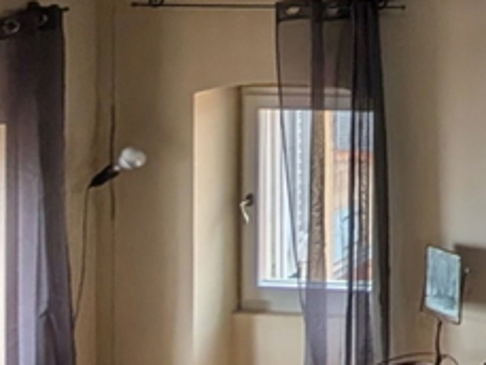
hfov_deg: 18.9
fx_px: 885
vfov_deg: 19.7
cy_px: -207
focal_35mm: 63
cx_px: 974
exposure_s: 1/302
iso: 56
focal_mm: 2.02
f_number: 1.7
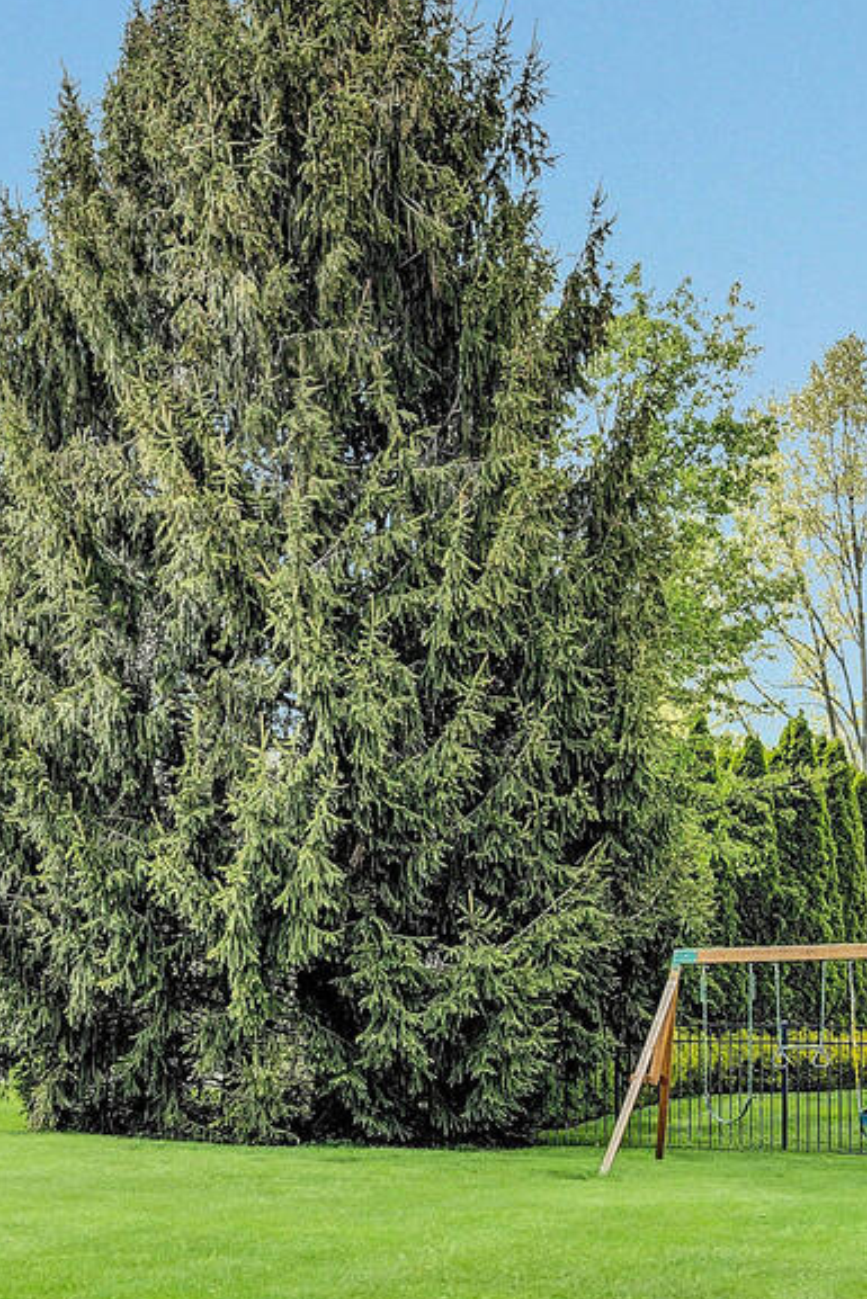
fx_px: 2202
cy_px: 1039
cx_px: 198
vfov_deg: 32.0
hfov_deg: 22.0
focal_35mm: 61
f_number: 8
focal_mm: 16
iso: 100
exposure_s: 1/100
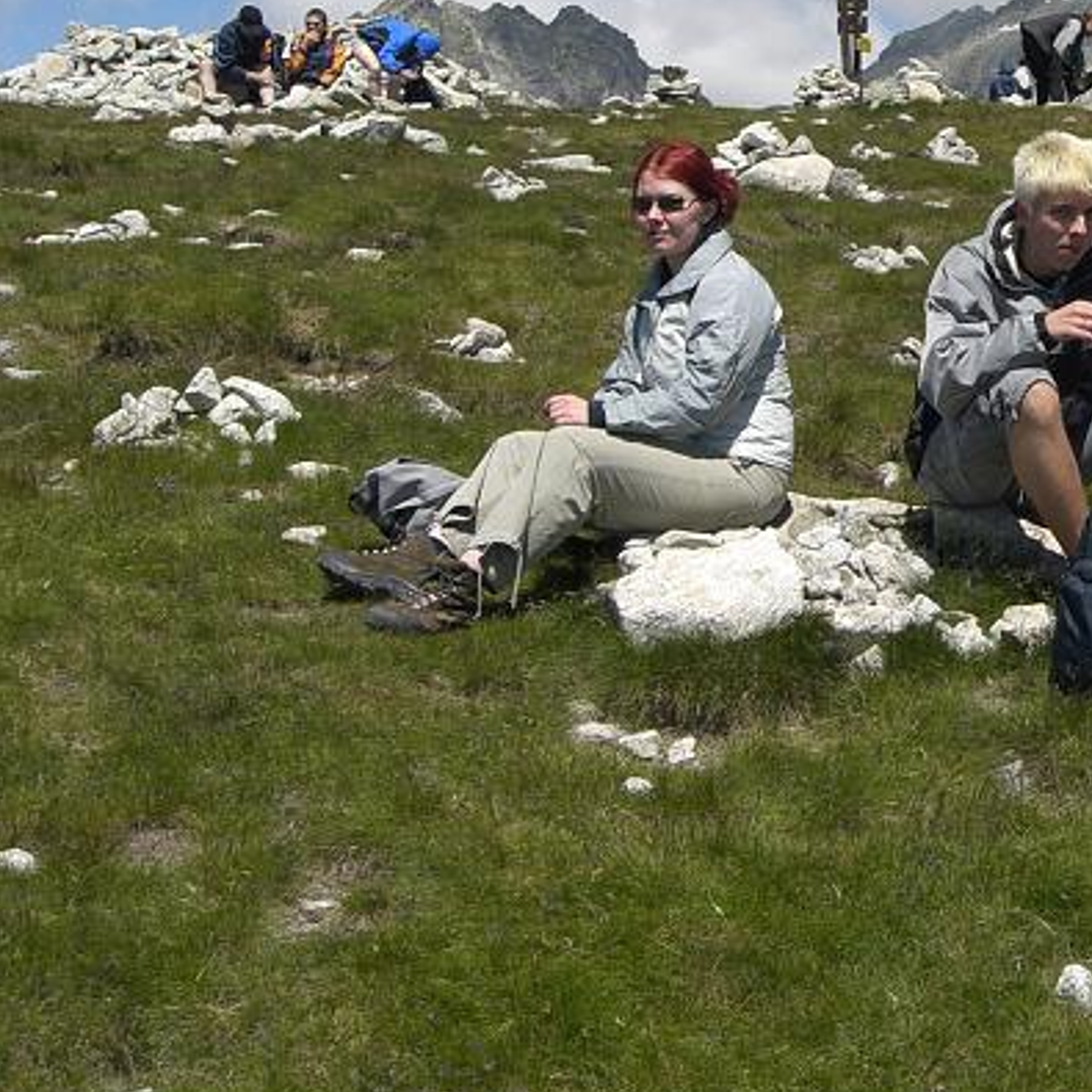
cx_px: 1103
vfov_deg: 25.2
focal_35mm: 68
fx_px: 2427
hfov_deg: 24.2
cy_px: 323
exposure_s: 1/800
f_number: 4.4
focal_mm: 6.3
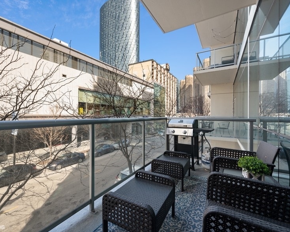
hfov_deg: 92.9
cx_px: 134
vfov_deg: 80.4
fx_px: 137
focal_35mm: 16
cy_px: 117
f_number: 8
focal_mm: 14
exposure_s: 1/6
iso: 100
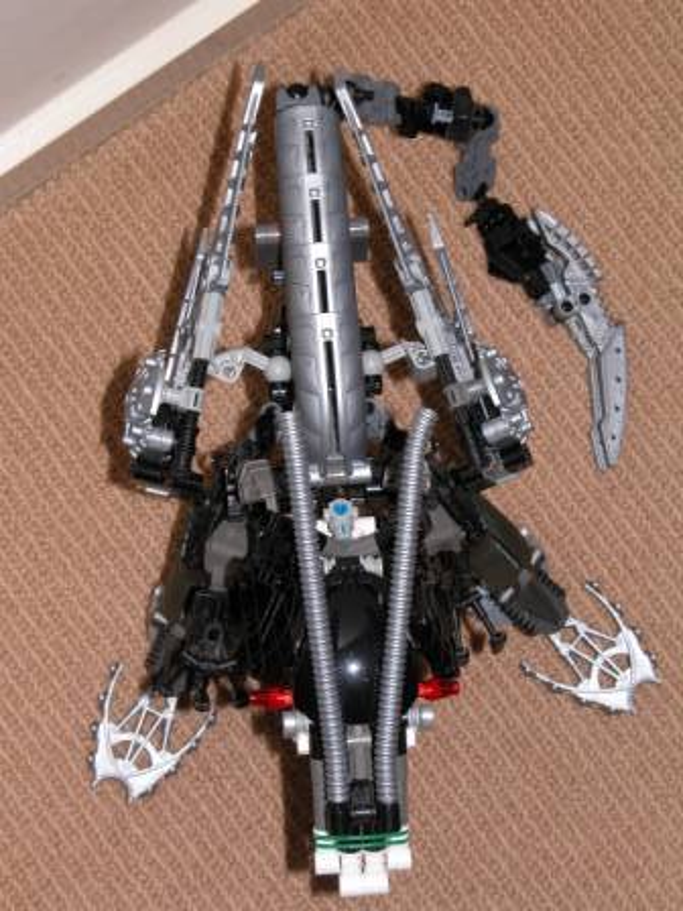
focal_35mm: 106
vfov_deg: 18.5
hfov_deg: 14.0
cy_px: 456
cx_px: 342
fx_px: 2789
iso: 100
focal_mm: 27.3
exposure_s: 1/125
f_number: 6.6
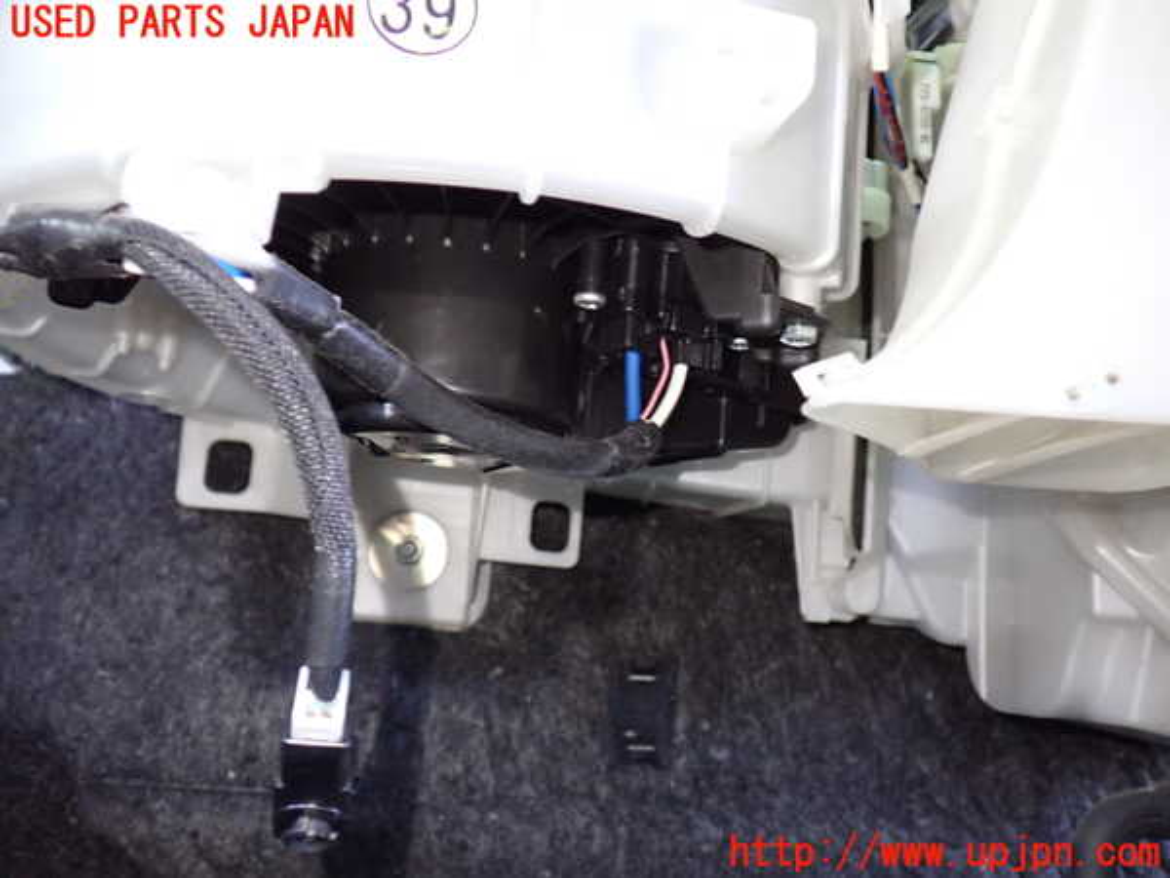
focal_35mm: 30
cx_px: 585
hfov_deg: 60.0
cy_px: 439
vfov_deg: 46.8
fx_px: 1014
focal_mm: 5.4
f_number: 2.3
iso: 640
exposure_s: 1/30
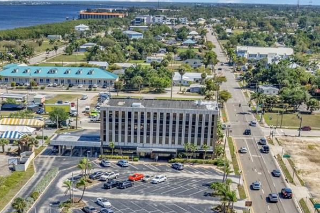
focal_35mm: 59
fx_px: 524
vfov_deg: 21.9
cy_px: 226
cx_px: 106
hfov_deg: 33.6
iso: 100
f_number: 2.8
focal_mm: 8.38
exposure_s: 1/2500
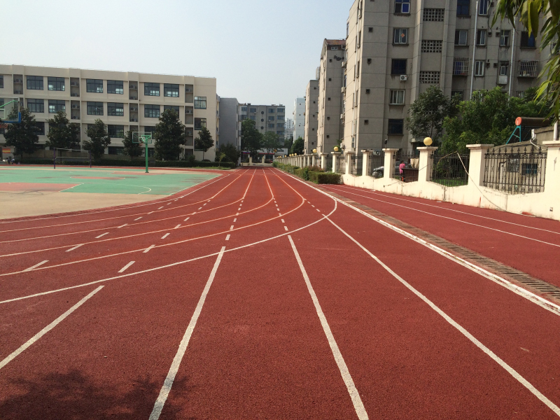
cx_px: 280
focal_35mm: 29
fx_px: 469
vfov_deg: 48.2
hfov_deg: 61.7
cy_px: 210
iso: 32
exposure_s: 1/3165
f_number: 2.2
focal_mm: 4.15
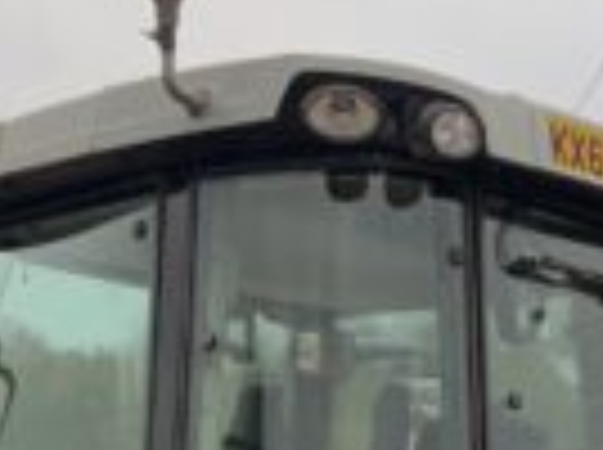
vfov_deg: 10.0
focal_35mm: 139
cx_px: 500
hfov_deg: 14.1
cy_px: 837
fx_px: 2417
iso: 32
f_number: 1.8
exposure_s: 1/122
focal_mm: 3
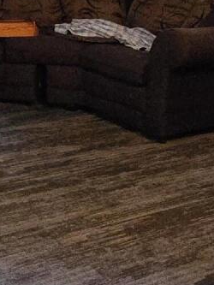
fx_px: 643
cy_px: 65
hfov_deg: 18.6
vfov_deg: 24.7
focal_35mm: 78
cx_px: 21
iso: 1600
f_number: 2.2
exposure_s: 1/60
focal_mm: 1.7
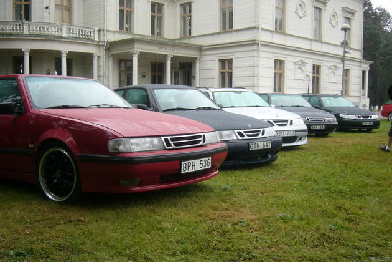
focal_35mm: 37
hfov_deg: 51.9
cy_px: 128
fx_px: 403
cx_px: 196
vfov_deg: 35.9
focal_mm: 5.8
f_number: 2.8
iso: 50
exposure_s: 1/100
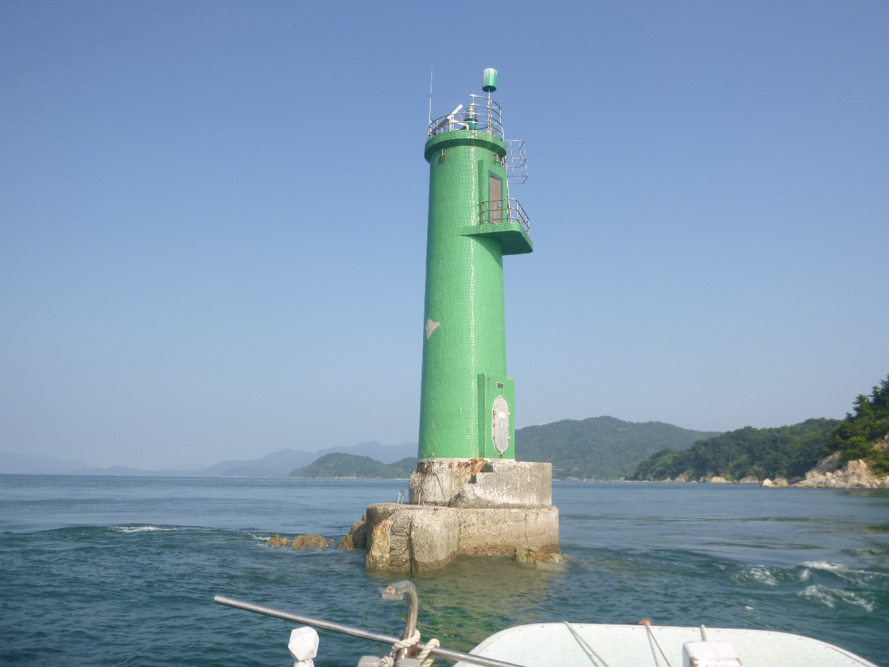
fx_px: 745
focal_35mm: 29
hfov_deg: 61.7
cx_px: 444
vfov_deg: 48.2
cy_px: 334
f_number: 4.1
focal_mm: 5.2
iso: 100
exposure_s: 1/500
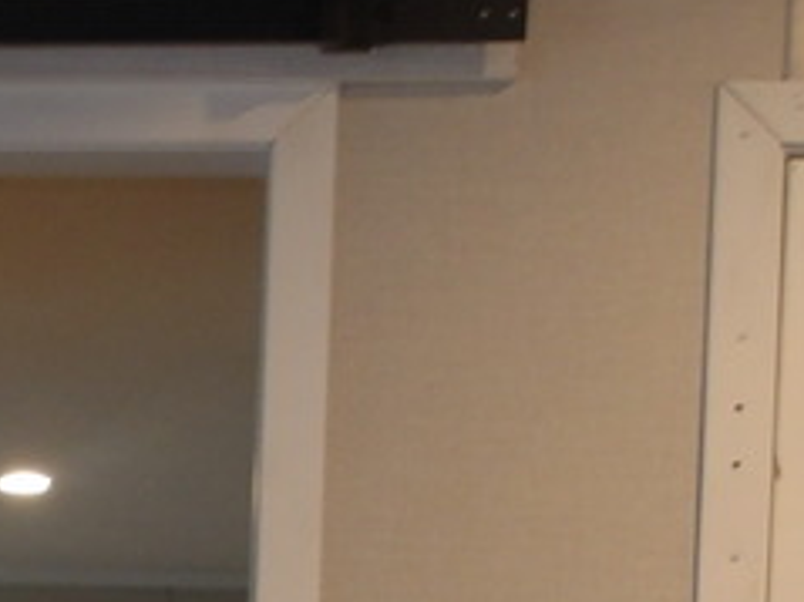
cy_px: 901
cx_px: -333
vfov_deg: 12.5
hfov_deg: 16.2
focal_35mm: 113
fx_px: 2623
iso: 160
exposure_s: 1/20
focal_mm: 4.9
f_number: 3
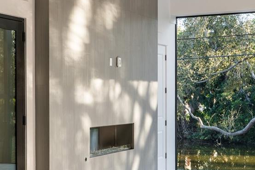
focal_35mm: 78
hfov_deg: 25.9
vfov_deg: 17.4
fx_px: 552
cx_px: 96
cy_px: 49
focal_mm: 27
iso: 250
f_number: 9
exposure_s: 1/30
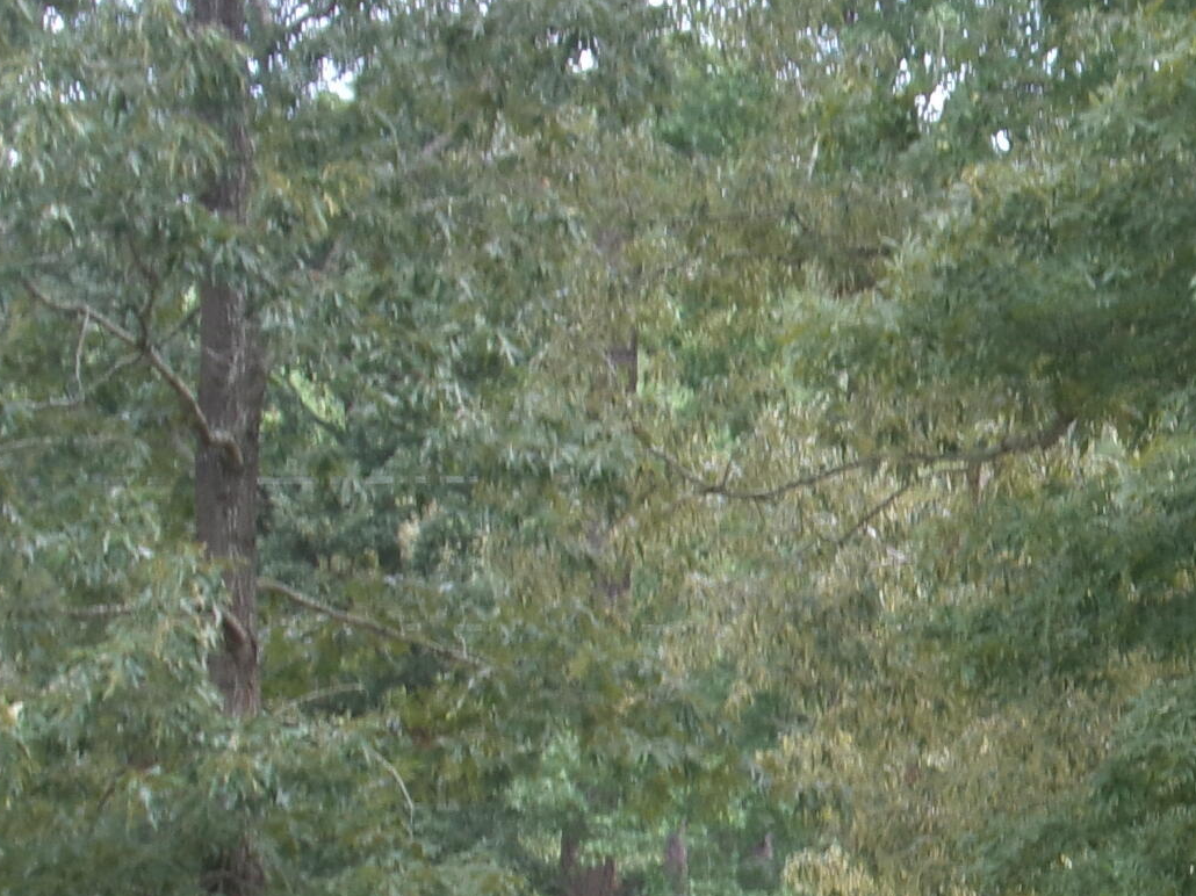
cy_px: 816
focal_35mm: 201
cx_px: 1318
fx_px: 6943
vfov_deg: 7.4
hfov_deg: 9.7
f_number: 4.7
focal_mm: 12.3
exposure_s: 1/70
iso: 100
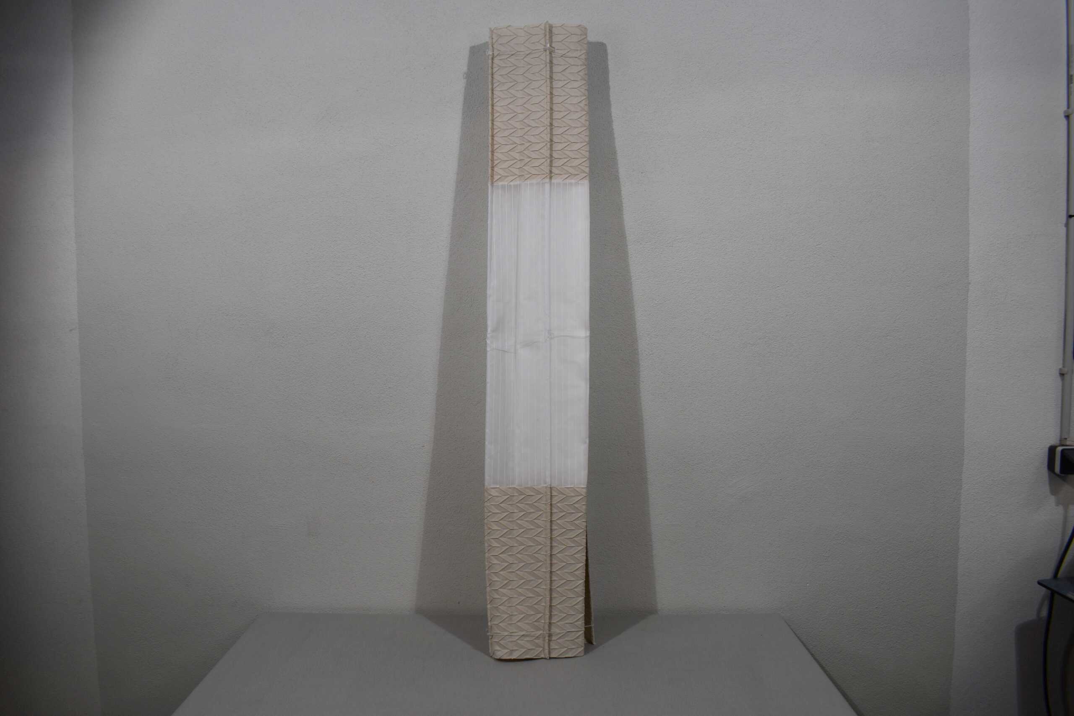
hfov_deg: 67.4
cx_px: 537
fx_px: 805
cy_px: 358
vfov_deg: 47.9
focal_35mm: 27
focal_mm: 18
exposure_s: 1/125
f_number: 5.6
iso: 200
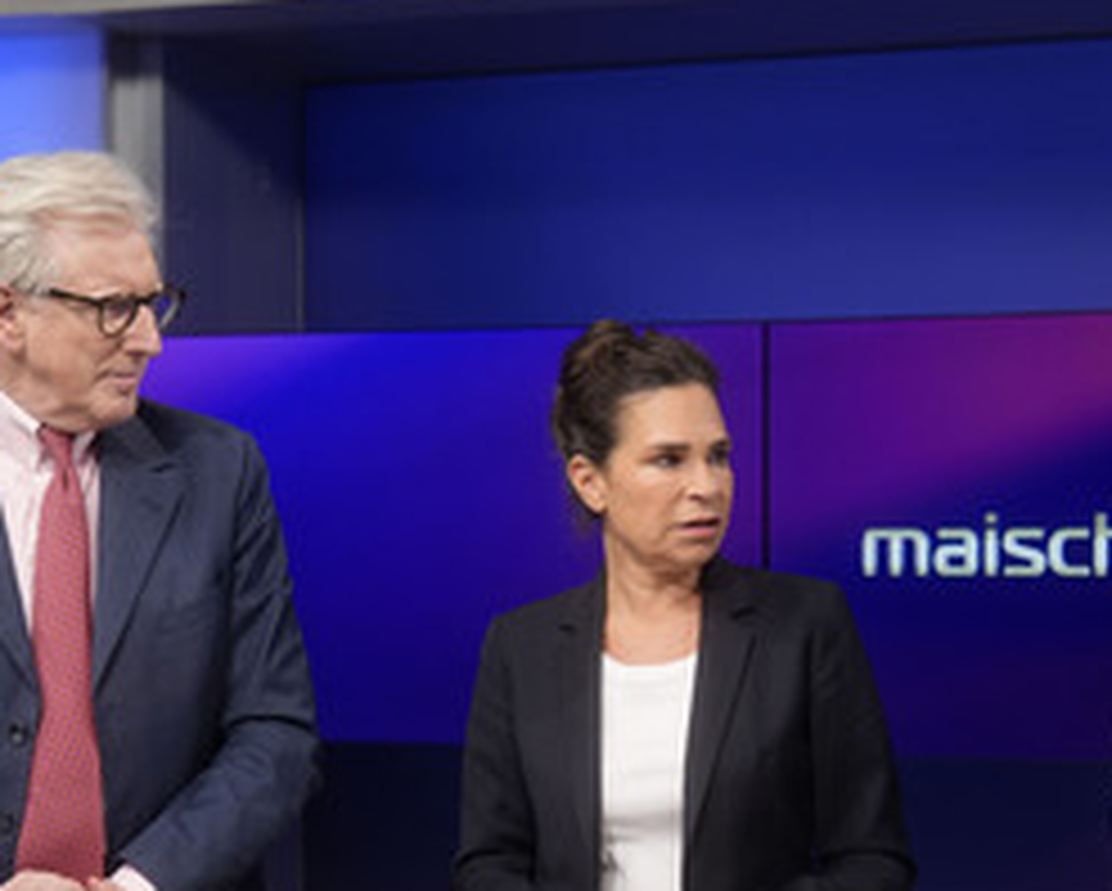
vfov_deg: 19.8
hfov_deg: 24.6
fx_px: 2536
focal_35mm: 77
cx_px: 709
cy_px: 621
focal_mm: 30
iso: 640
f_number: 2.2
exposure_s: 1/200
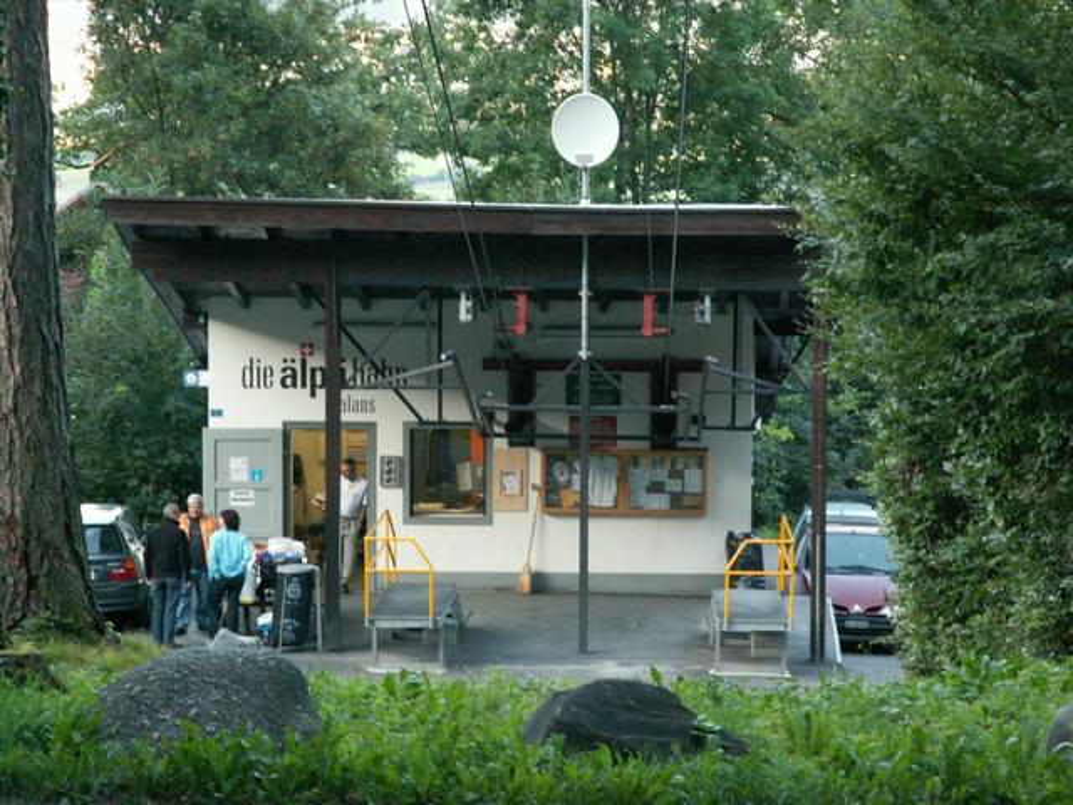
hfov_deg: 12.4
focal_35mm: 159
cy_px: 402
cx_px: 536
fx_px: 4929
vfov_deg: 9.3
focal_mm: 26.06
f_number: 4
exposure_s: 1/30
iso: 160
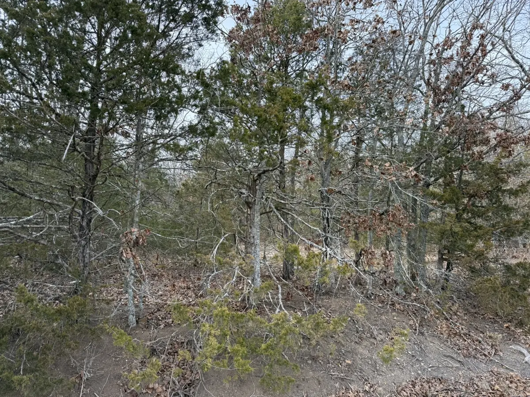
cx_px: 265
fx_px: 367
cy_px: 198
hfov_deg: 71.6
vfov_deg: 56.8
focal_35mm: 24
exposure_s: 1/943
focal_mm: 6.76
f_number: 1.78
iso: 100
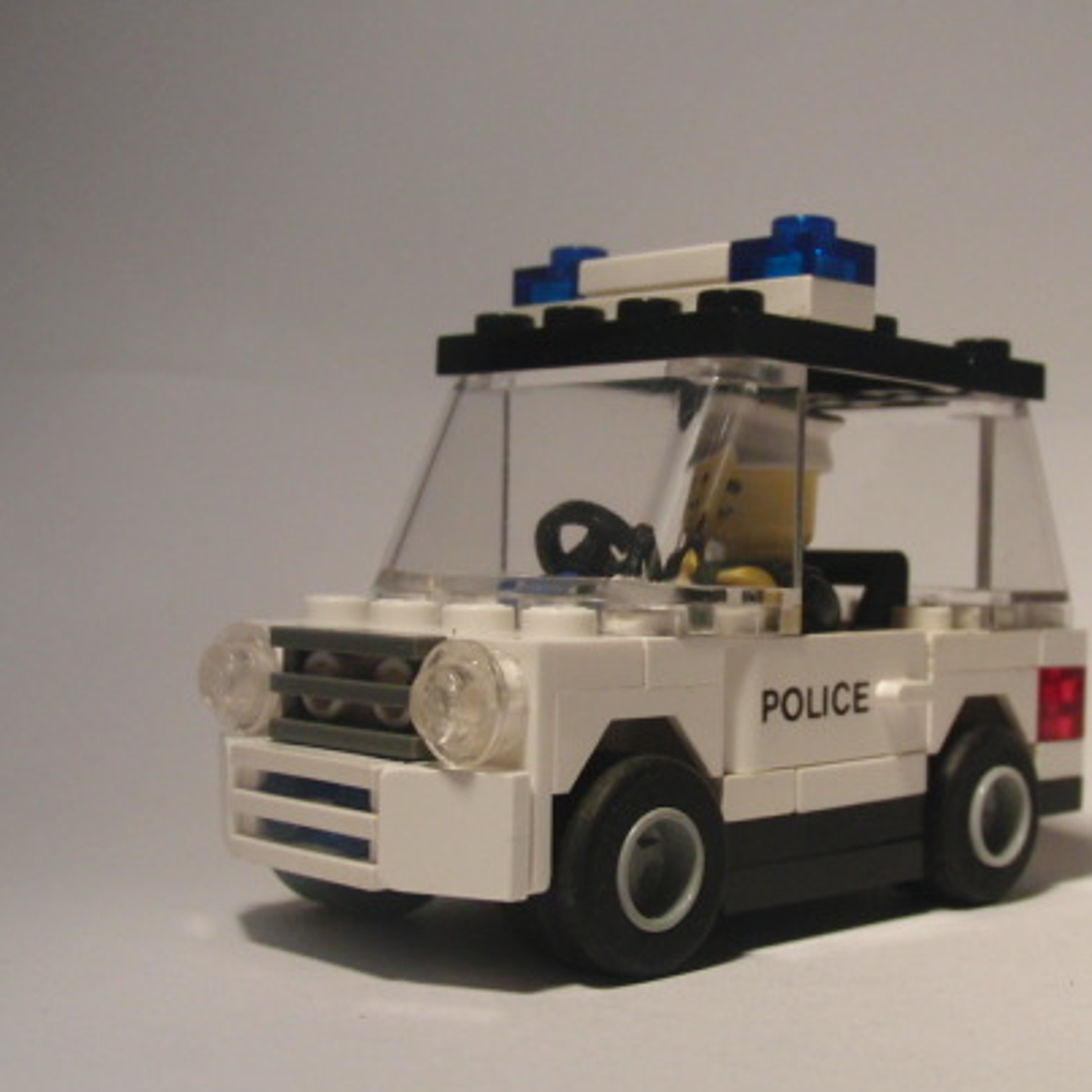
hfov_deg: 32.7
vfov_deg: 32.8
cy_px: 564
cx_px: 642
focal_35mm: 52
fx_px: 1856
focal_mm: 6.42
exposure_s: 1/80
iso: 320
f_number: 3.6
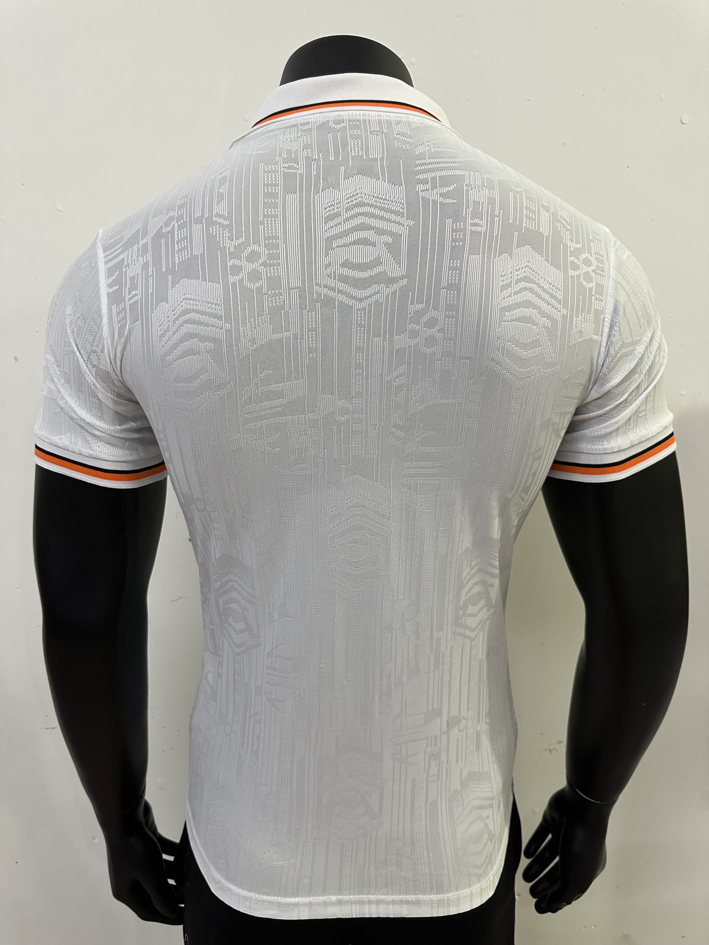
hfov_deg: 56.8
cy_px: 472
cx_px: 354
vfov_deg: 71.6
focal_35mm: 24
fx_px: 655
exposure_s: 1/50
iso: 320
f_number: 1.78
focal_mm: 6.86
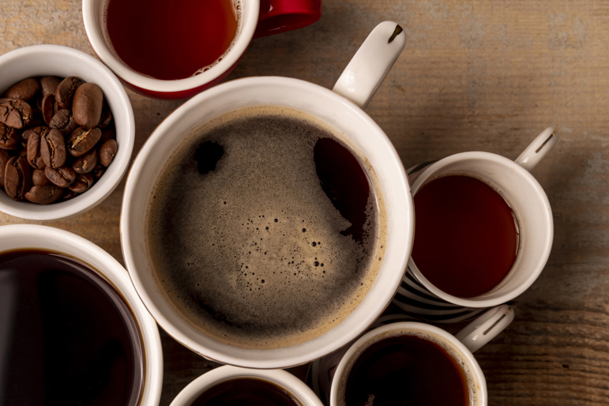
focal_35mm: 69
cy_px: 250
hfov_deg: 29.1
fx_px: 1167
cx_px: 230
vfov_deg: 19.7
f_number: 6.3
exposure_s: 1/100
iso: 100
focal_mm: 38
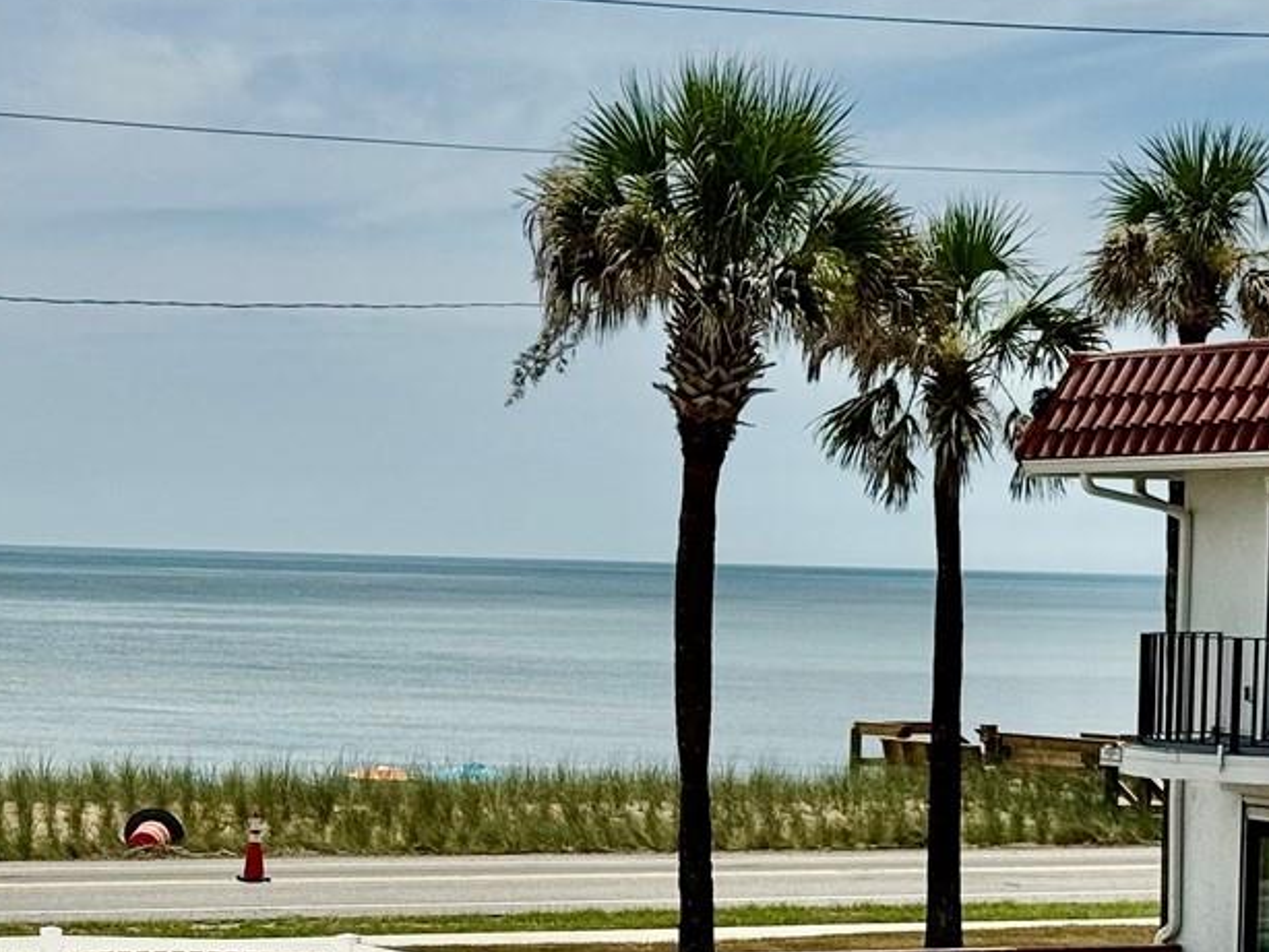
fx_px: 4584
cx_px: 339
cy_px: 679
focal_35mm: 125
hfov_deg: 15.7
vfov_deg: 11.8
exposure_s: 1/12500
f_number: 1.78
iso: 64
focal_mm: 6.76
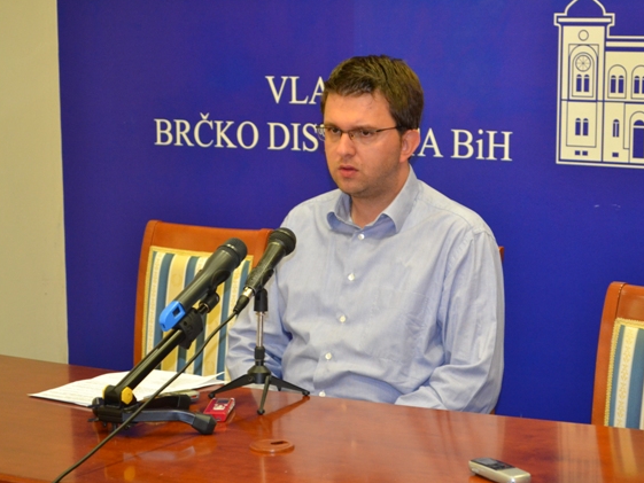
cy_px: 242
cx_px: 357
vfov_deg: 16.3
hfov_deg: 21.6
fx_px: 1685
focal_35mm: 91
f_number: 5.6
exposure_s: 1/60
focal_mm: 55
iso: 2200
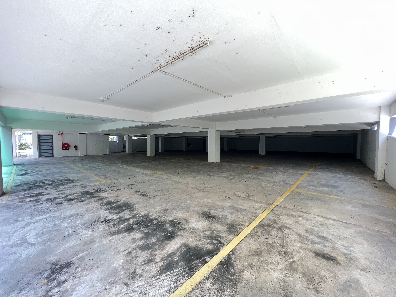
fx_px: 149
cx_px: 198
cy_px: 148
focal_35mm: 13
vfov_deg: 89.9
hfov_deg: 106.2
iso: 80
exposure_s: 1/99
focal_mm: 1.57
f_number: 1.8
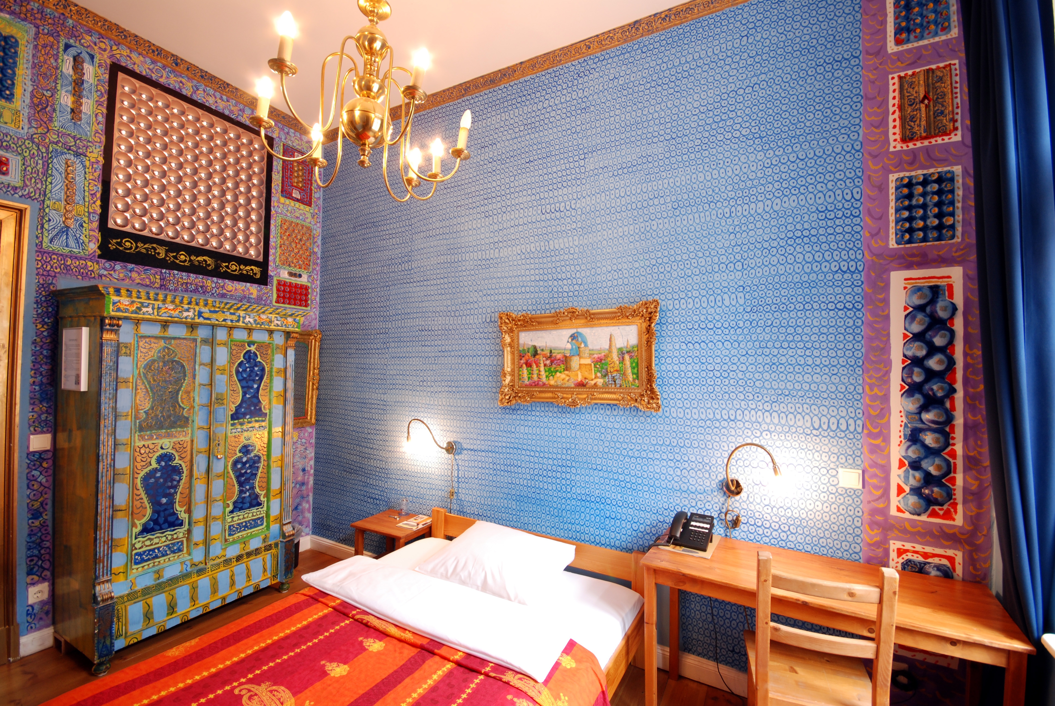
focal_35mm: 15
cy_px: 353
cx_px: 528
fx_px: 440
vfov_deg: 77.5
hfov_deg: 100.3
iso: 200
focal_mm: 10
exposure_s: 1.5
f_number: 7.1
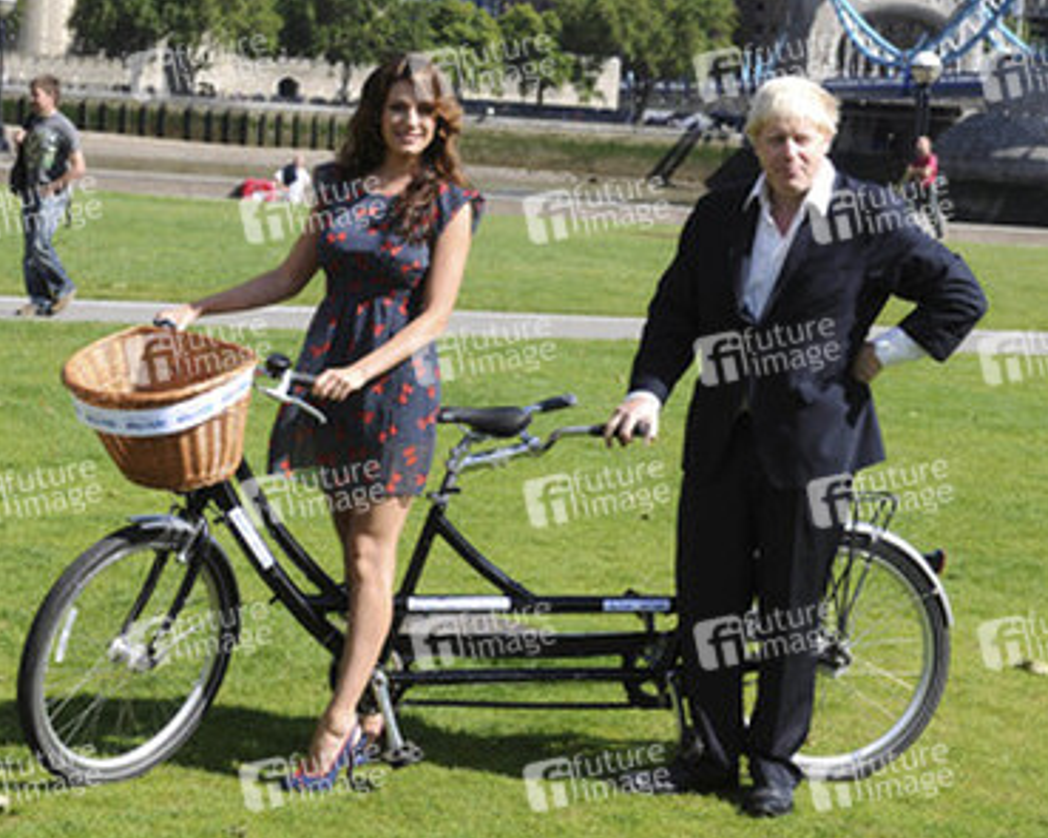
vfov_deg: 17.9
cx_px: 521
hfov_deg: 22.2
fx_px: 2667
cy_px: 423
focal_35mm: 86
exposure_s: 1/250
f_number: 6.3
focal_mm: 50
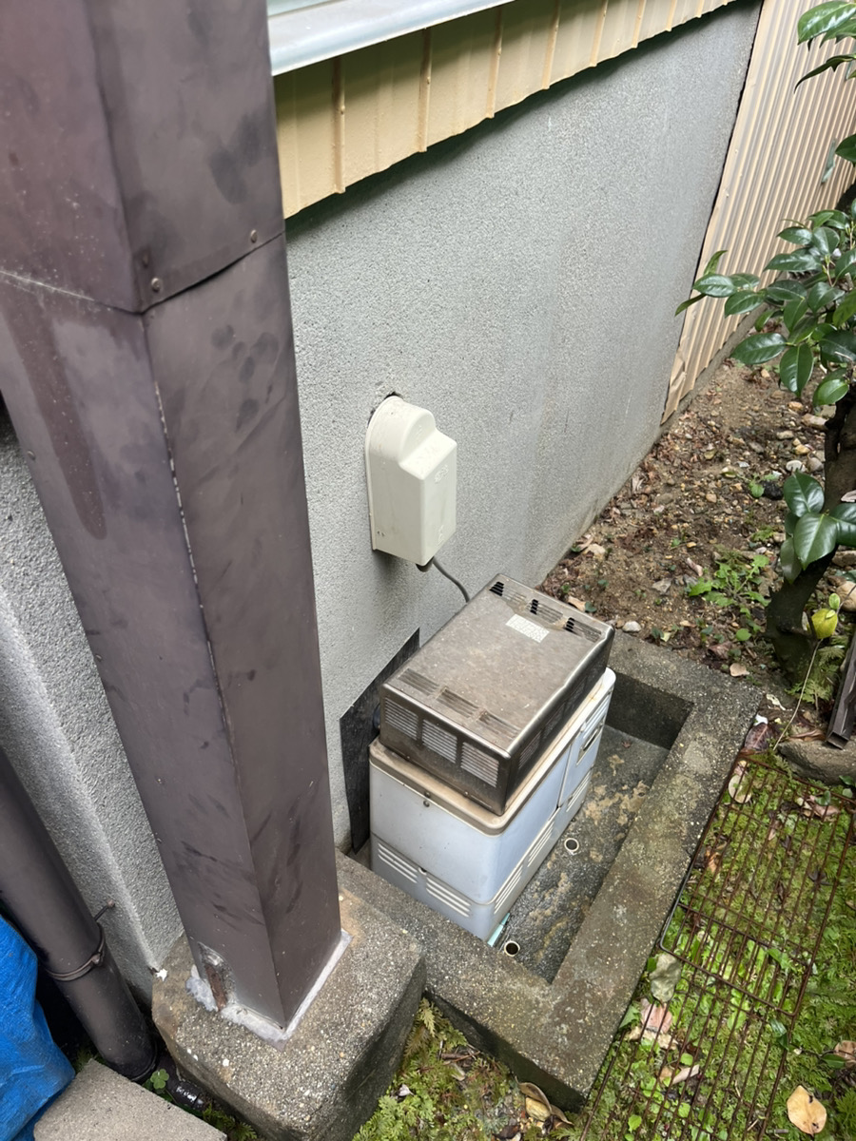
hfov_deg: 53.1
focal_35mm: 26
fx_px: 857
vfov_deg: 67.3
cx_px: 428
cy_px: 570
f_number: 1.6
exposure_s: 1/122
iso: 50
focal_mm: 5.1
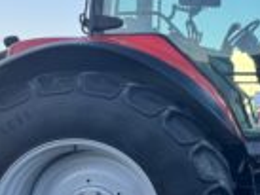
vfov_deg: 21.0
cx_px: 287
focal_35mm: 70
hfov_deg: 25.7
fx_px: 526
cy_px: 133
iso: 80
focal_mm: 6.76
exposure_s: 1/938
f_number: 1.78
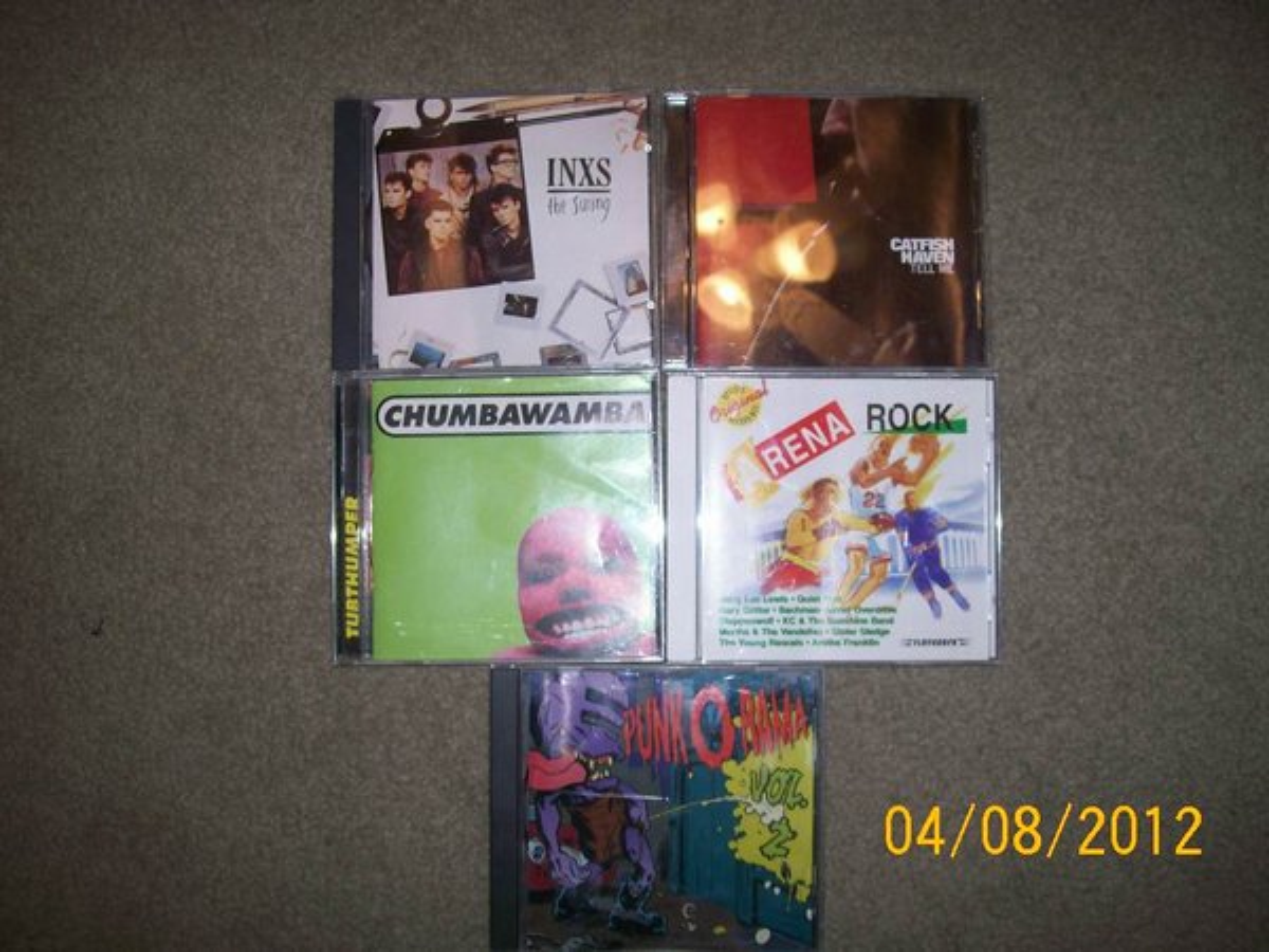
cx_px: 634
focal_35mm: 36
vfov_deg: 39.7
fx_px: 1320
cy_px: 476
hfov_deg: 51.4
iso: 80
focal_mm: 6
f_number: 2.7
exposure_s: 1/64
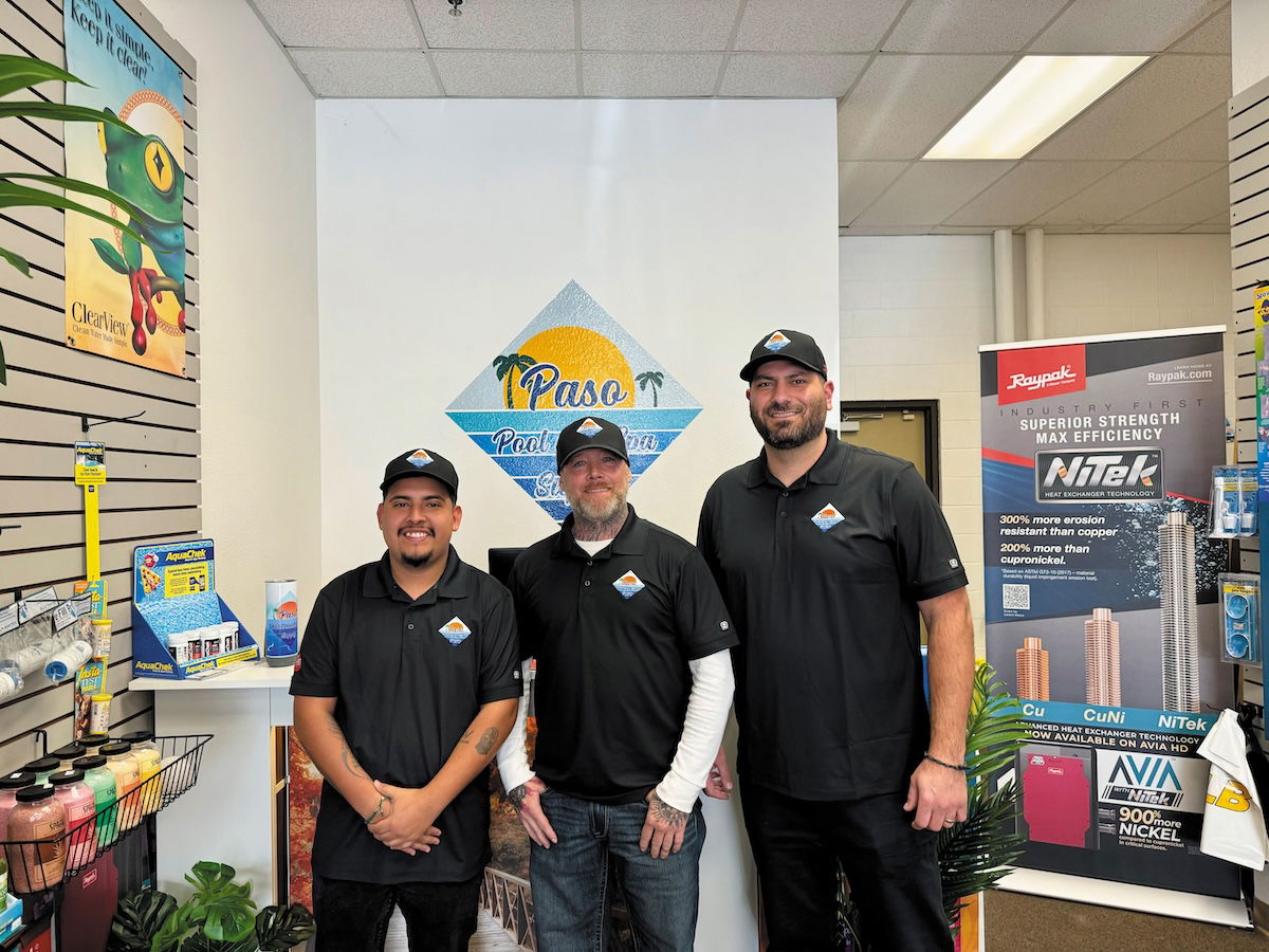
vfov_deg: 56.8
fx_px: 880
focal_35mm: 24
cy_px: 476
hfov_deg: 71.6
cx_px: 634
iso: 160
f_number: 1.78
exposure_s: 1/120
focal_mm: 6.86
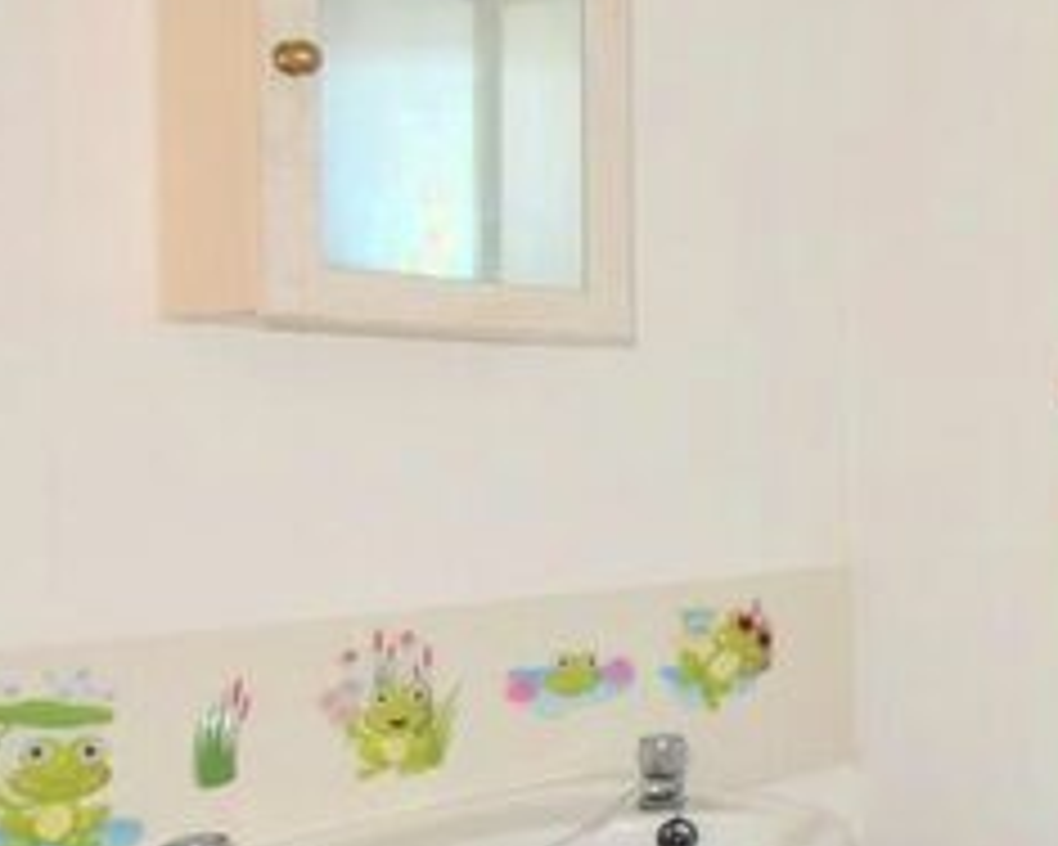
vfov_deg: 35.6
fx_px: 1315
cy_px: 493
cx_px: 1328
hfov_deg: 33.7
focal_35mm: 42
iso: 1600
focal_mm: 10
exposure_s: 1/15
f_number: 5
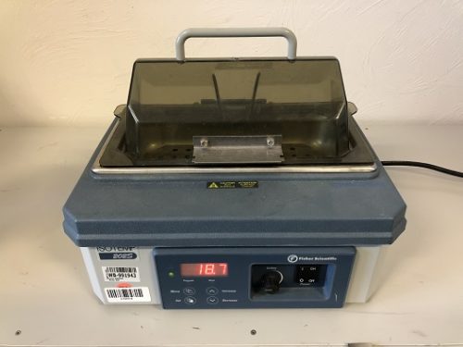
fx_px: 375
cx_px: 232
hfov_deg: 63.4
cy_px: 174
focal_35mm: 28
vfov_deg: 49.7
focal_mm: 4
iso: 100
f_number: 1.8
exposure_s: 1/13
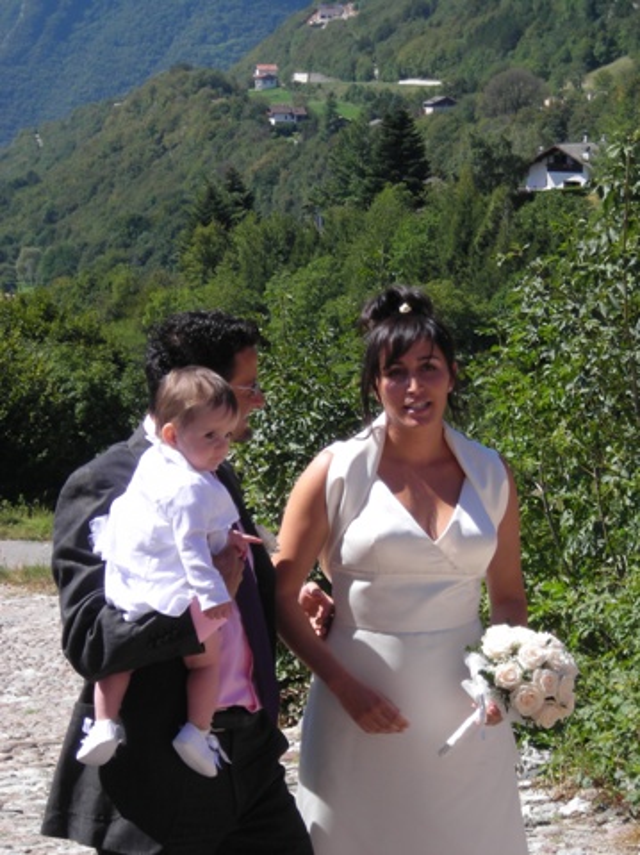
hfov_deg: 14.4
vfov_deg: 19.1
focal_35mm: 103
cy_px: 428
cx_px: 320
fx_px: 2540
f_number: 4.9
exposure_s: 1/257
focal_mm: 17
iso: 50
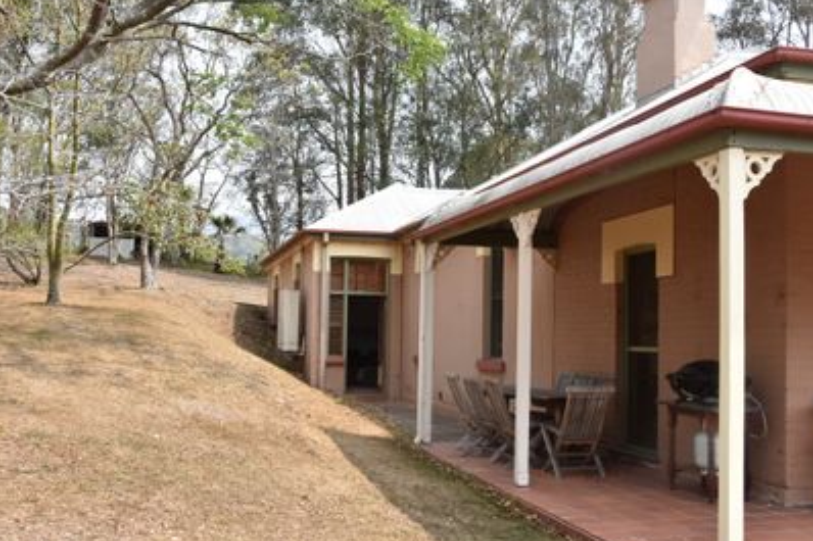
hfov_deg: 49.5
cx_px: 366
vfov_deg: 34.1
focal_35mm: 39
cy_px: 299
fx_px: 880
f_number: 8
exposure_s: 1/500
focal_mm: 22
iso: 360
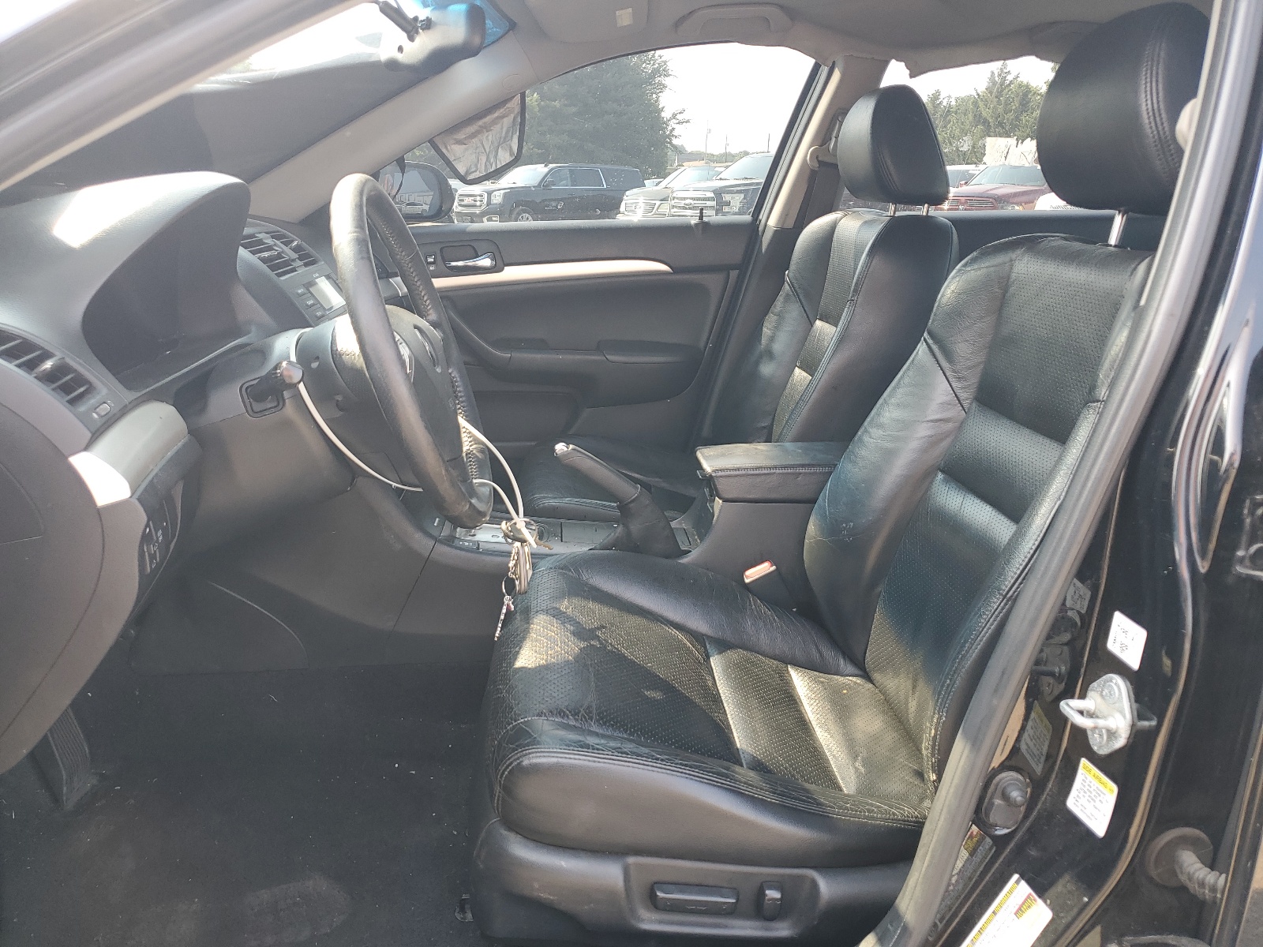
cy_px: 474
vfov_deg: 53.1
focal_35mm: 26
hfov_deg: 67.3
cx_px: 632
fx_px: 949
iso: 50
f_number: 1.5
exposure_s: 1/139
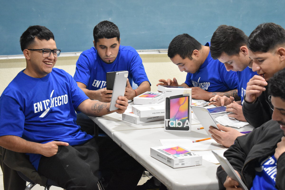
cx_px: 142
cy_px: 95
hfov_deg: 24.6
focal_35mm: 82
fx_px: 653
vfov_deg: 16.6
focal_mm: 55
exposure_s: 1/30
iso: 3200
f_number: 5.6
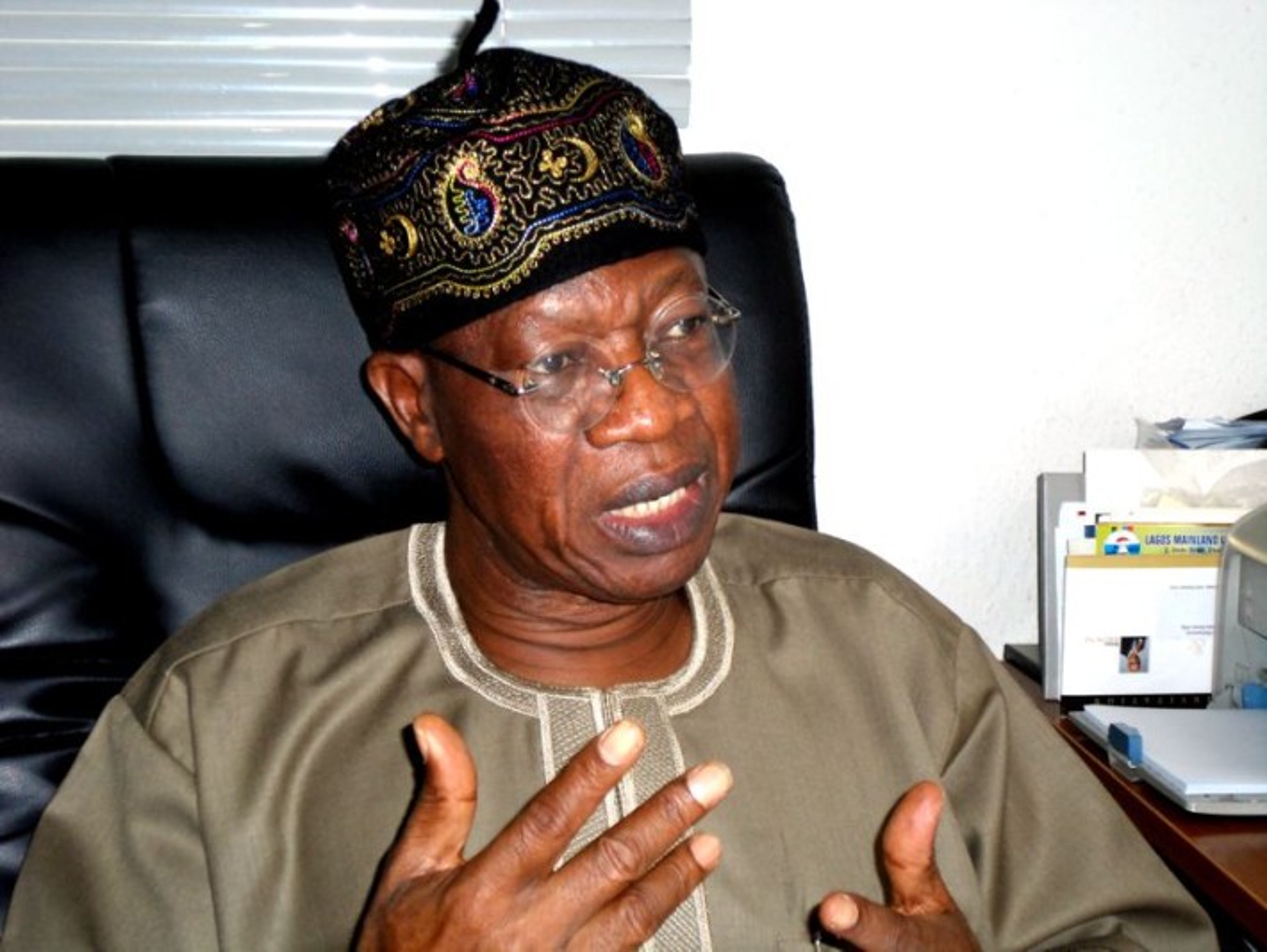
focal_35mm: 67
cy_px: 476
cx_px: 634
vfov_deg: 21.9
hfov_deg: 29.0
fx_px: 2453
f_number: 4.1
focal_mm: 12
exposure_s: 1/45
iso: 240
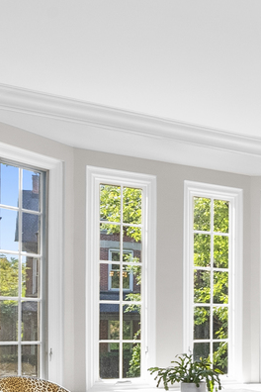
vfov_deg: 38.6
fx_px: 533
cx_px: 528
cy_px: 320
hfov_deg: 18.1
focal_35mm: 49
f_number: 11
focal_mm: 12
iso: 1250
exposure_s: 1/6
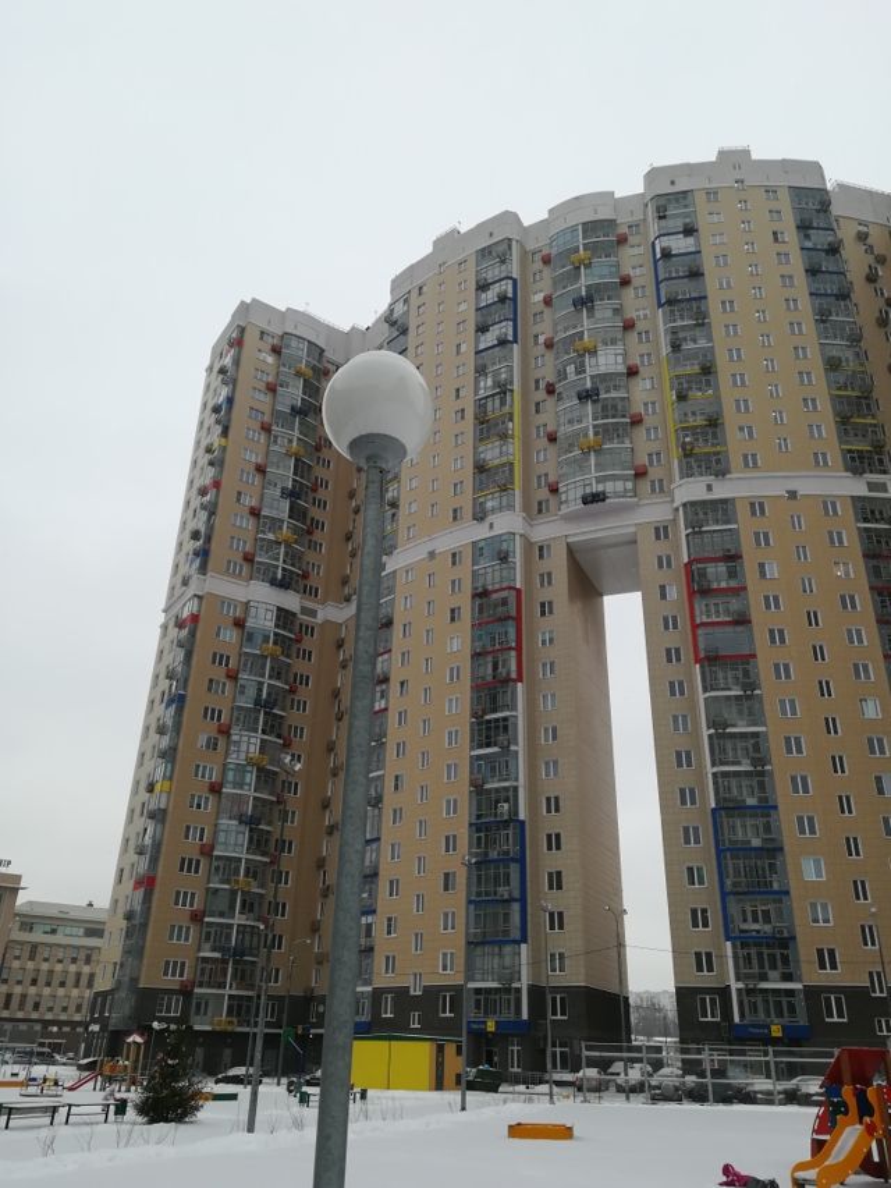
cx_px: 446
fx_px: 892
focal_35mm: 26
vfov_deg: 67.3
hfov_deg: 53.1
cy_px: 594
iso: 50
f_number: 2.2
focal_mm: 3.83
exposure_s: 1/169
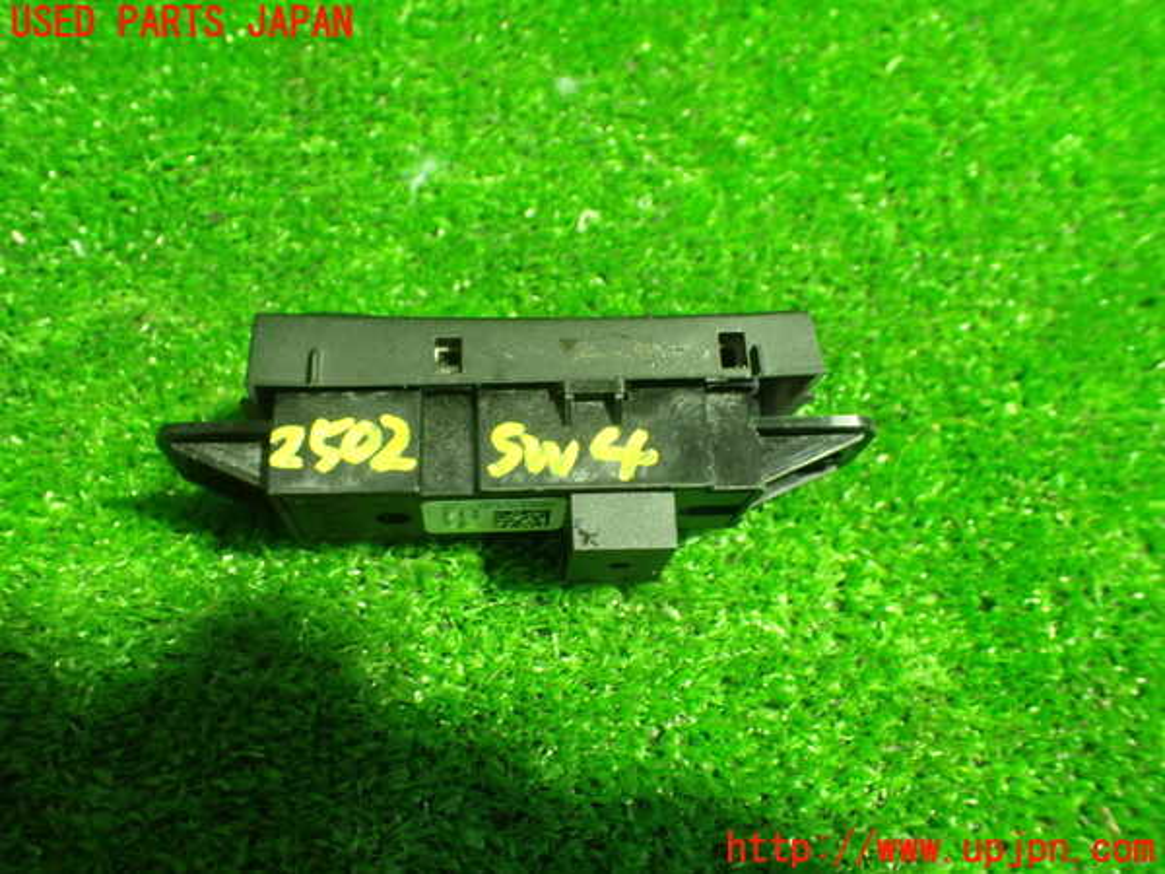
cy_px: 437
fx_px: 1010
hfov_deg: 60.0
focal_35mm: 30
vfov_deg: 46.8
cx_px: 582
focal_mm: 5.4
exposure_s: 1/30
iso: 800
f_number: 2.3
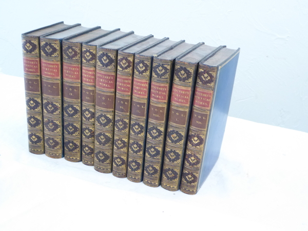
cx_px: 154
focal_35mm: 49
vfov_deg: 29.7
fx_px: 436
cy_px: 116
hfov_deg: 38.9
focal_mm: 8.4
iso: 800
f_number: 4
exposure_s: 1/25
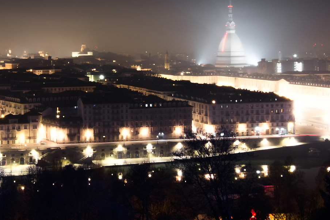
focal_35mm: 48
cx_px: 76
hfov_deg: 39.8
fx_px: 440
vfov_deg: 26.5
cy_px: -4
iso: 200
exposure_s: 30
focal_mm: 12
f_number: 16
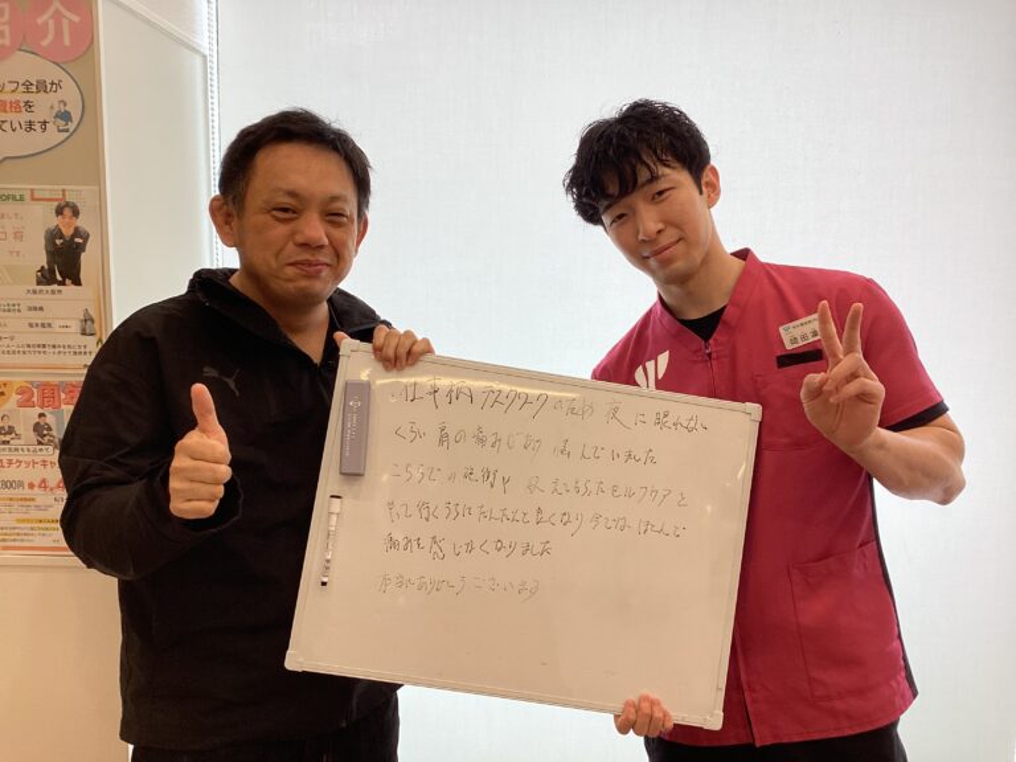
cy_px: 381
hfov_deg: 58.4
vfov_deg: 45.4
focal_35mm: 31
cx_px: 508
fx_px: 910
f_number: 2.4
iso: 40
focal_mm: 3.3
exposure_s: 1/120
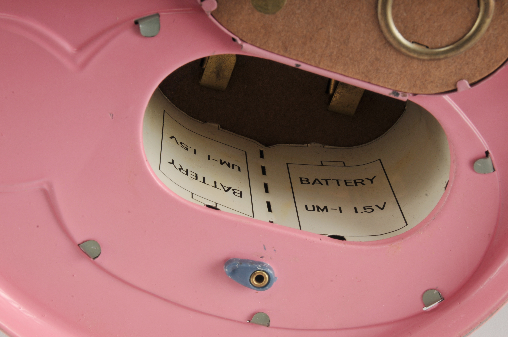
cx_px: 254
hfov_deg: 24.6
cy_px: 168
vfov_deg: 16.5
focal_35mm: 82
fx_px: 1163
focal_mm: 55
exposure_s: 1/250
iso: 160
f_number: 22
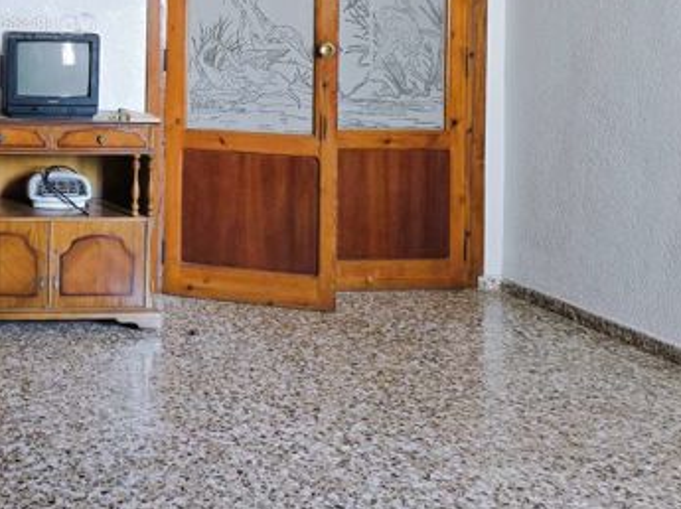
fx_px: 924
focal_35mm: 47
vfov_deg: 29.2
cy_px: 24
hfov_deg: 36.4
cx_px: -1
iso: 400
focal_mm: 6.3
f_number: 1.7
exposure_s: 1/100
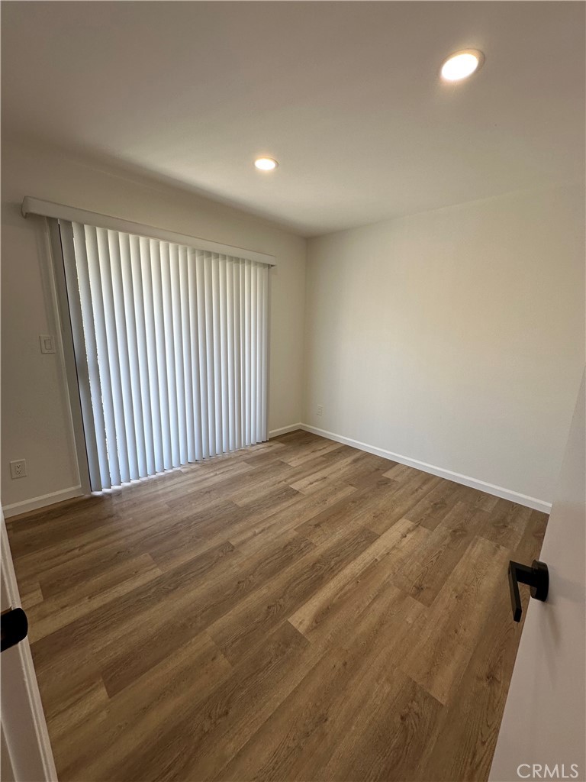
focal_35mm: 14
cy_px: 391
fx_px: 316
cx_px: 293
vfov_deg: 102.1
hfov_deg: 85.7
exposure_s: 1/120
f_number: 2.2
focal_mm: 2.22
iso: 64
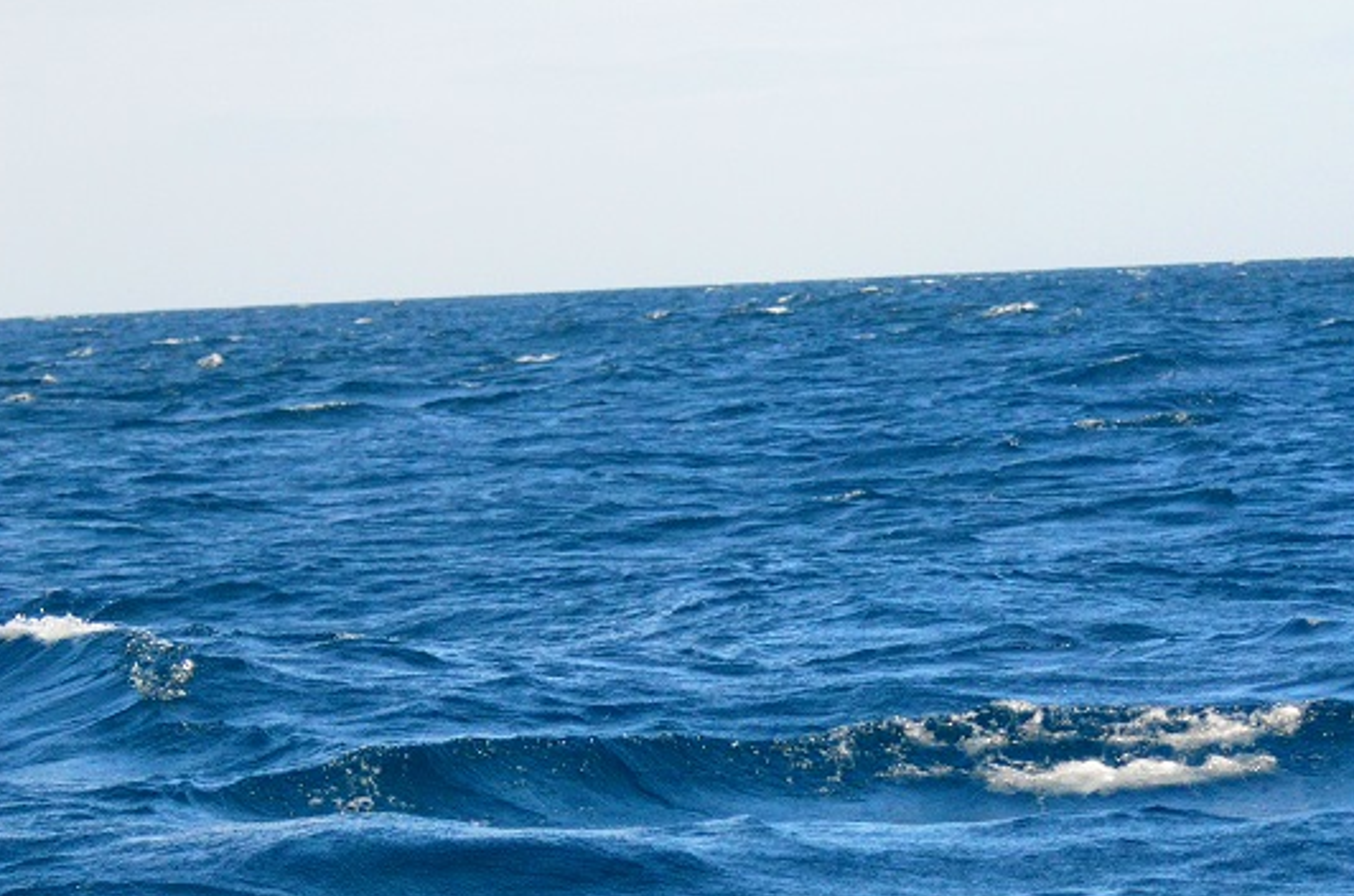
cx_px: 788
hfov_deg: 10.5
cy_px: 823
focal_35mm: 197
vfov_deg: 6.9
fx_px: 7392
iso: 2000
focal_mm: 70
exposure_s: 1/8000
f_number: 4.5
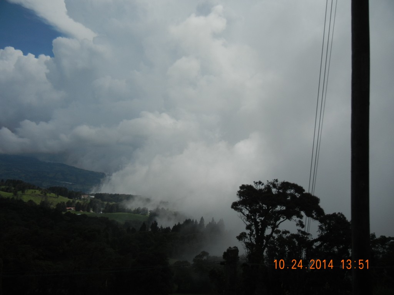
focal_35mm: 30
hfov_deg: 60.0
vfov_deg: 46.8
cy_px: 148
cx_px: 197
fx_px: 341
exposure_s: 1/1089
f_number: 7
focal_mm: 5.4
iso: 160
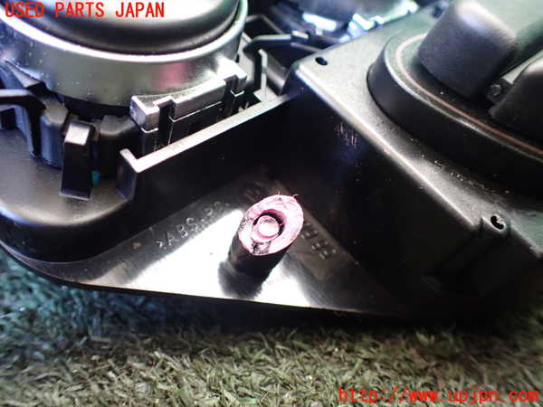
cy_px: 204
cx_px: 272
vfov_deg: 46.8
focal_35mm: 30
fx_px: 471
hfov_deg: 60.0
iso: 800
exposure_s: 1/30
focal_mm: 5.4
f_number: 2.3
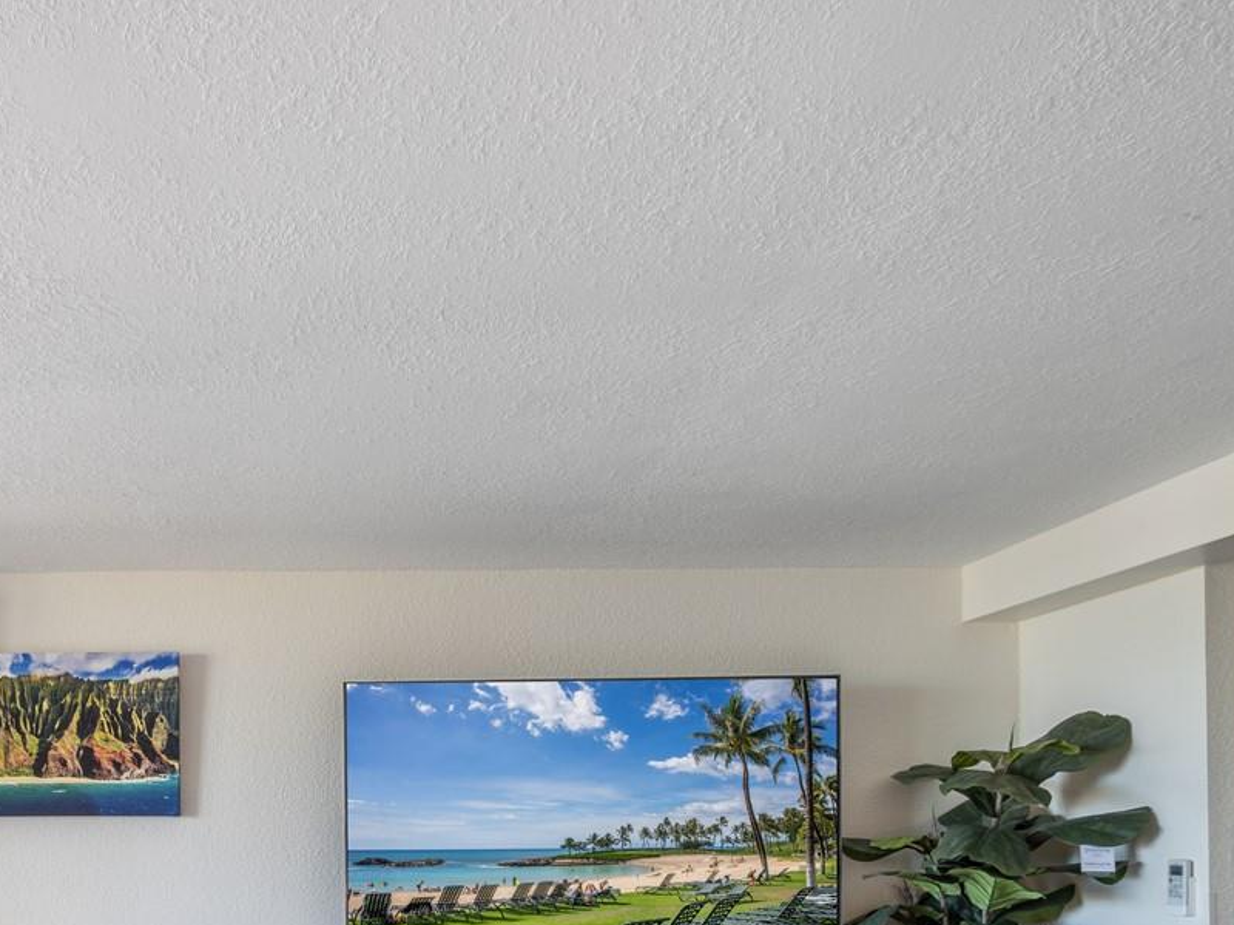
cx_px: 285
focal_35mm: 28
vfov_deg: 45.3
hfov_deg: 59.5
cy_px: 825
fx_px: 998
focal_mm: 7
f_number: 4
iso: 200
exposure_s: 1/320
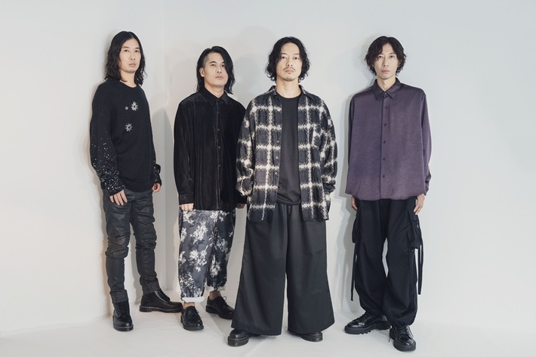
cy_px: 178
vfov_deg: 33.3
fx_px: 595
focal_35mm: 40
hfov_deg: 48.5
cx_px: 268
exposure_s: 1/30
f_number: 5
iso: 400
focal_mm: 40
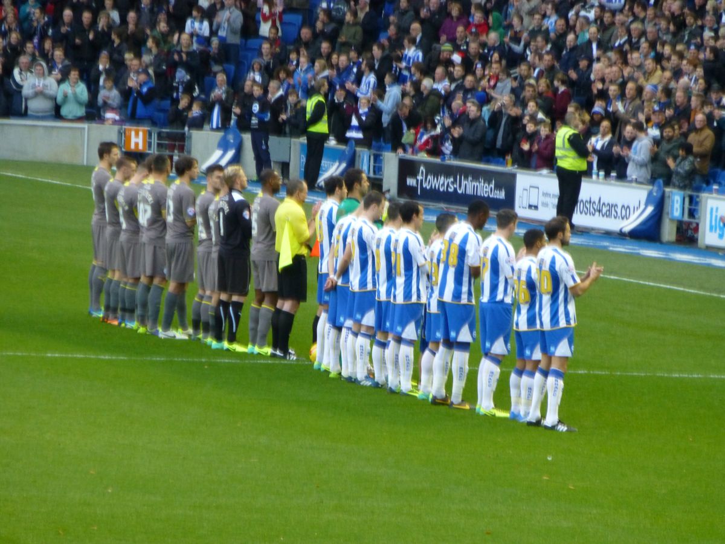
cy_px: 272
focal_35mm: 386
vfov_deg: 3.9
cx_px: 362
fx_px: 8084
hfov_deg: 5.1
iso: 400
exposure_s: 1/50
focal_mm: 68.9
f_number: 5.9
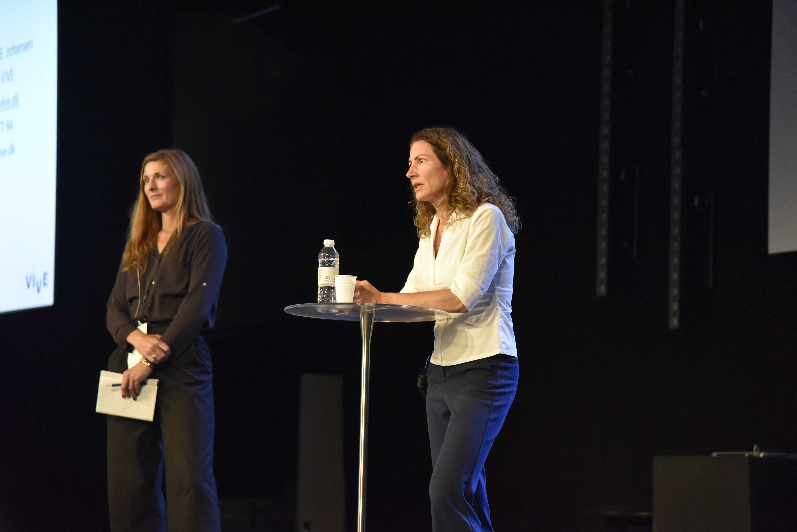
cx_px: 398
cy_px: 266
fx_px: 2480
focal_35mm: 112
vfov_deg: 12.2
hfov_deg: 18.3
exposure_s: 1/125
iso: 5600
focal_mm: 112
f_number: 4
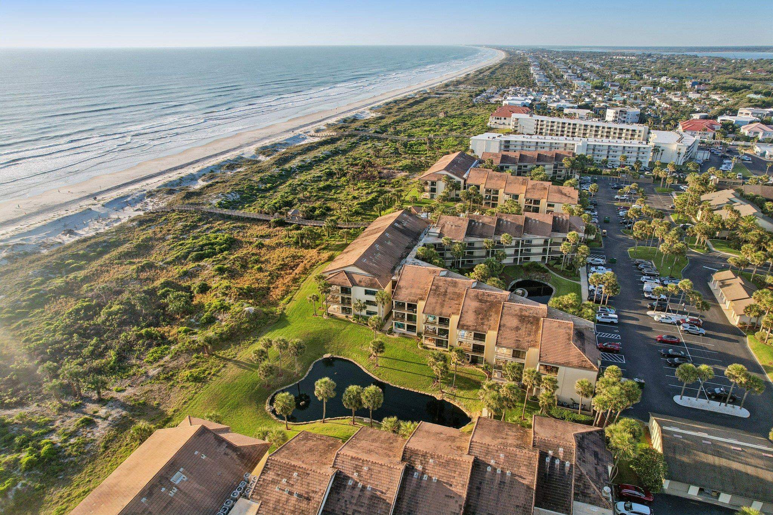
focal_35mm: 22
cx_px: 386
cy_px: 258
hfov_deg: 78.6
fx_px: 472
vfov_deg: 57.2
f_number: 2.8
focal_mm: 8.4
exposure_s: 1/800
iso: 100
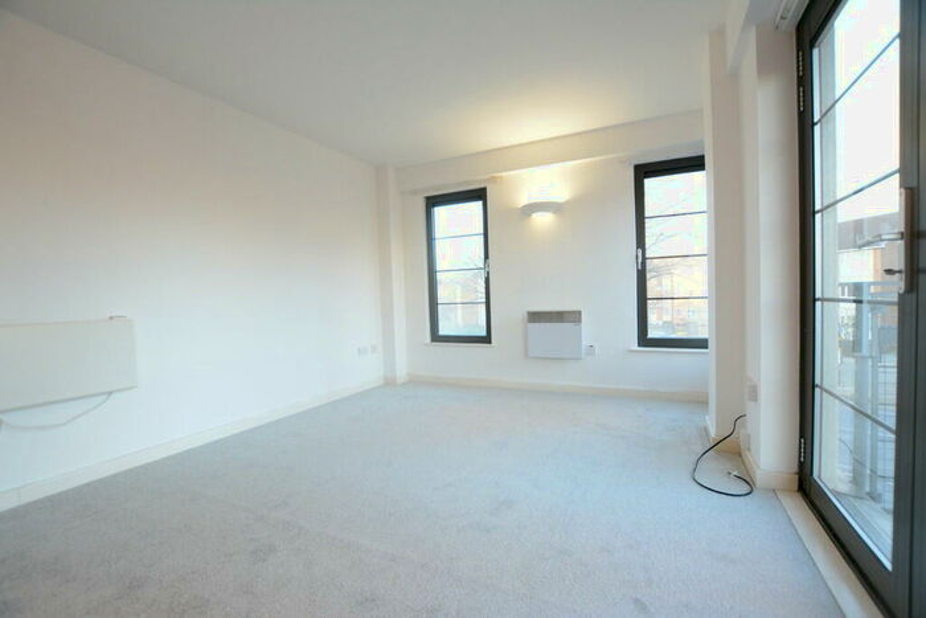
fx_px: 386
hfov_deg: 100.4
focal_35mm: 15
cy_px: 309
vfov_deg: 77.4
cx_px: 463
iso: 1600
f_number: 5
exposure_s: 1/100
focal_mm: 10
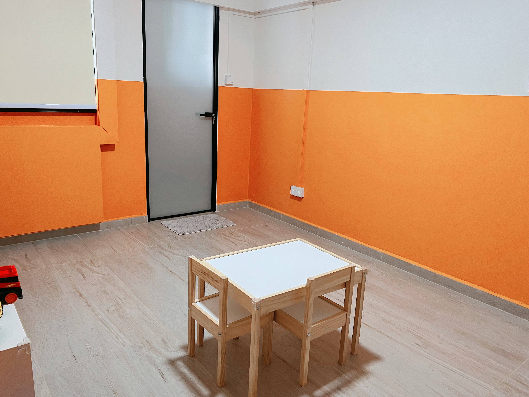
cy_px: 192
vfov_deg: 51.3
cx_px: 260
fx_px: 413
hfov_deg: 65.3
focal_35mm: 27
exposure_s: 1/50
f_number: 1.5
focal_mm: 5.7
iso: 160
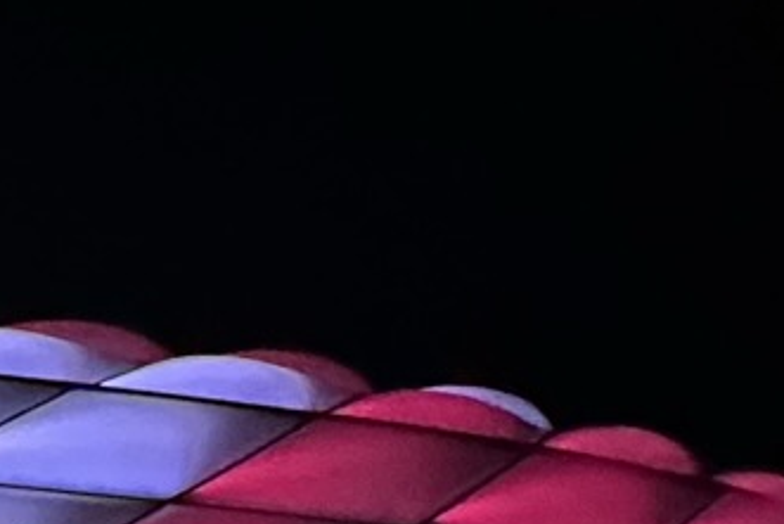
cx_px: -1125
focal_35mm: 90
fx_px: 1961
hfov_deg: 14.4
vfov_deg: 12.4
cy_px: 1202
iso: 500
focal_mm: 2.22
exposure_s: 1/60
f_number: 2.2
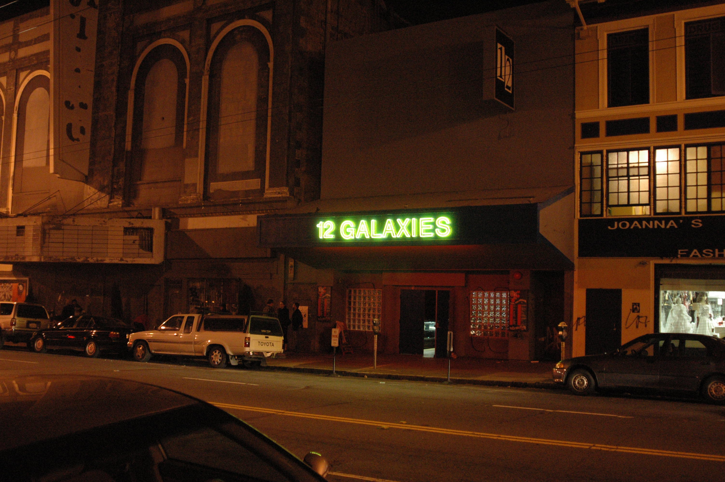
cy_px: 241
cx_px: 362
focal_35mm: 36
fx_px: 724
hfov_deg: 53.2
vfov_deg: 36.8
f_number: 3.5
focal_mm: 24
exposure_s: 1/25
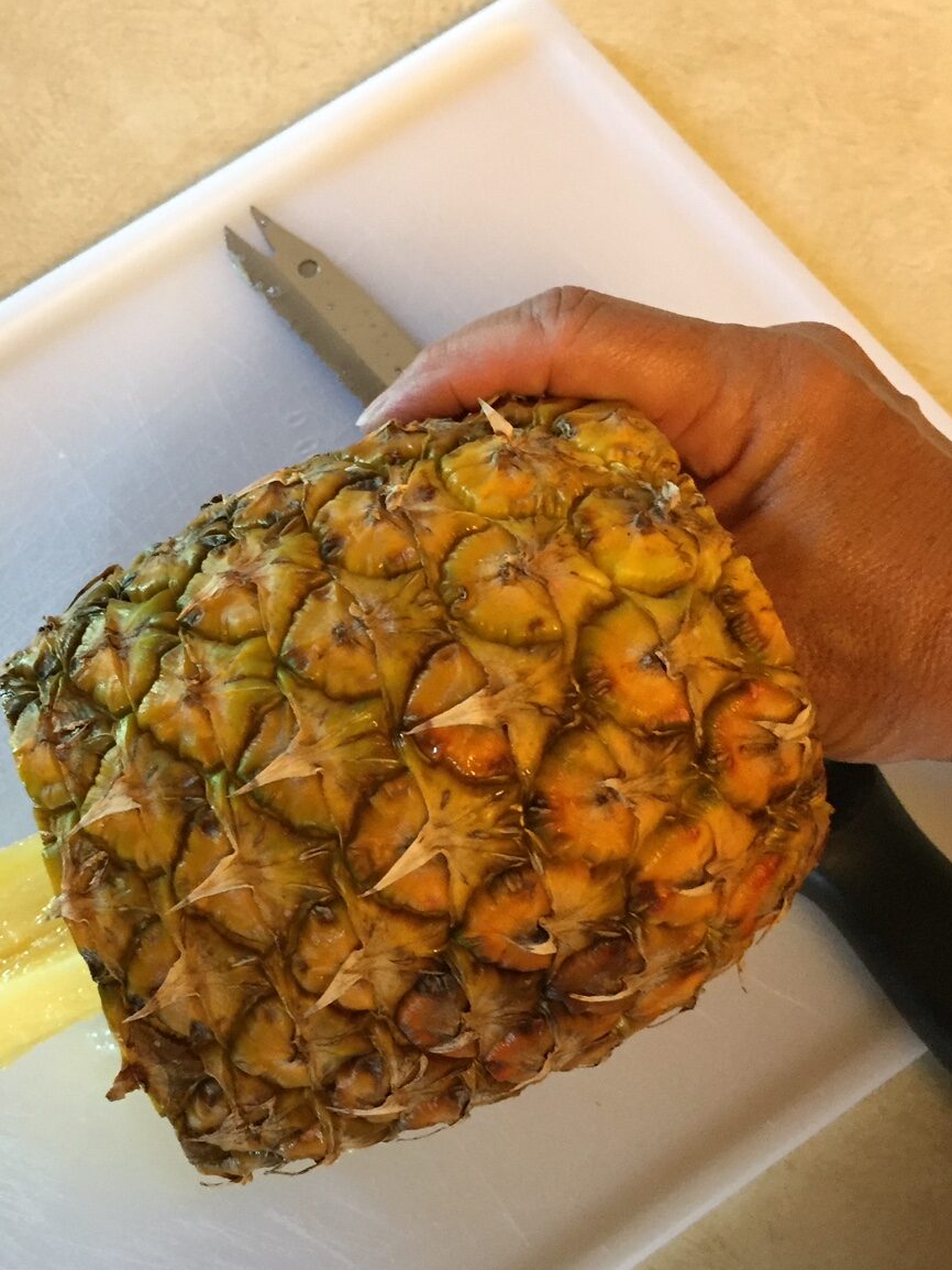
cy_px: 797
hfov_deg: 34.7
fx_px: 1503
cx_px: 286
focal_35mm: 41
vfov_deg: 45.4
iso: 200
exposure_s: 1/30
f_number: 2.2
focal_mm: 4.15
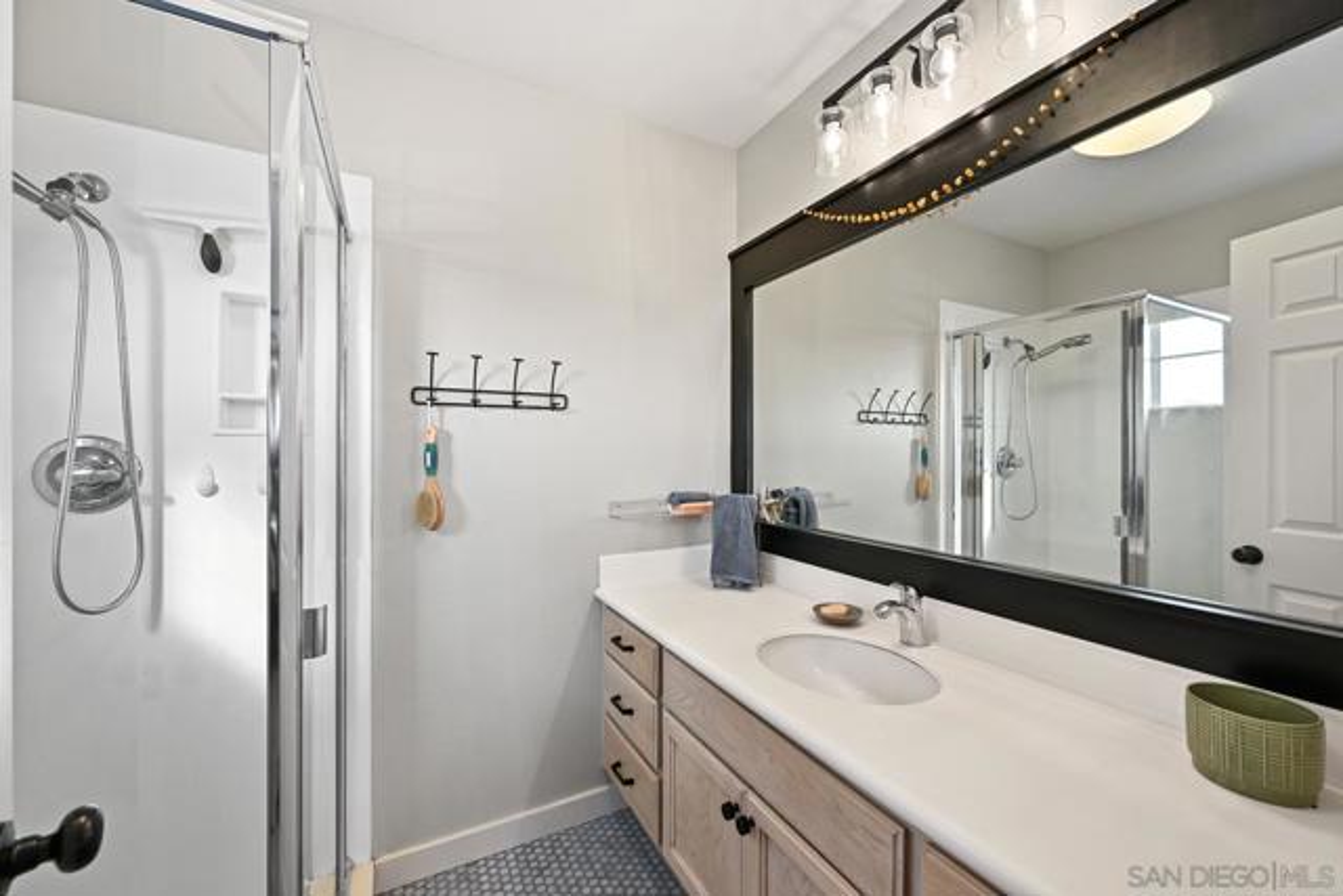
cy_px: 448
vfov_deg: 81.2
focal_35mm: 14
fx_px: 522
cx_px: 672
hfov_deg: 104.2
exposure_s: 1/13
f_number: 8
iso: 320
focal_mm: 14
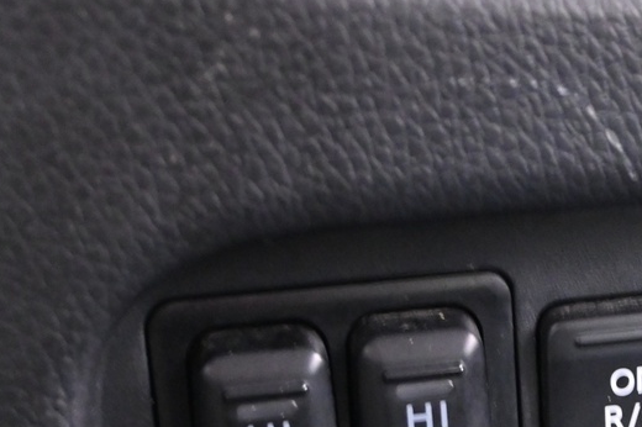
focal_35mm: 108
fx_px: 1917
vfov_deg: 12.6
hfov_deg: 18.0
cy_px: 434
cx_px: 774
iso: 2500
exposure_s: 1/2
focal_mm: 23
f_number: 4.2
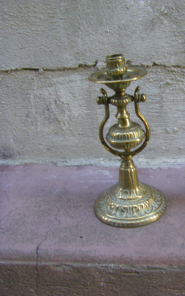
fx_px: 436
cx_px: 185
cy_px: 148
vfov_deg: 37.5
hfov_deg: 23.0
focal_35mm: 54
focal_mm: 6.3
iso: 160
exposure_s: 1/50
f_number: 3.5
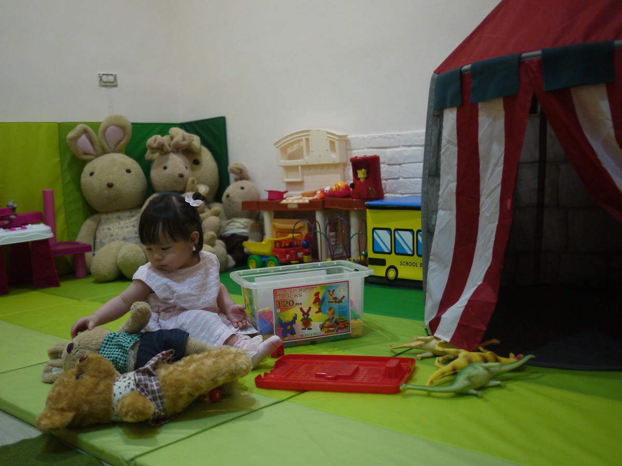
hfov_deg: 46.8
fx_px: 719
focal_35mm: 40
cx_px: 311
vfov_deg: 36.0
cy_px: 233
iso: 640
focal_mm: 20
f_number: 1.7
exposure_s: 1/60
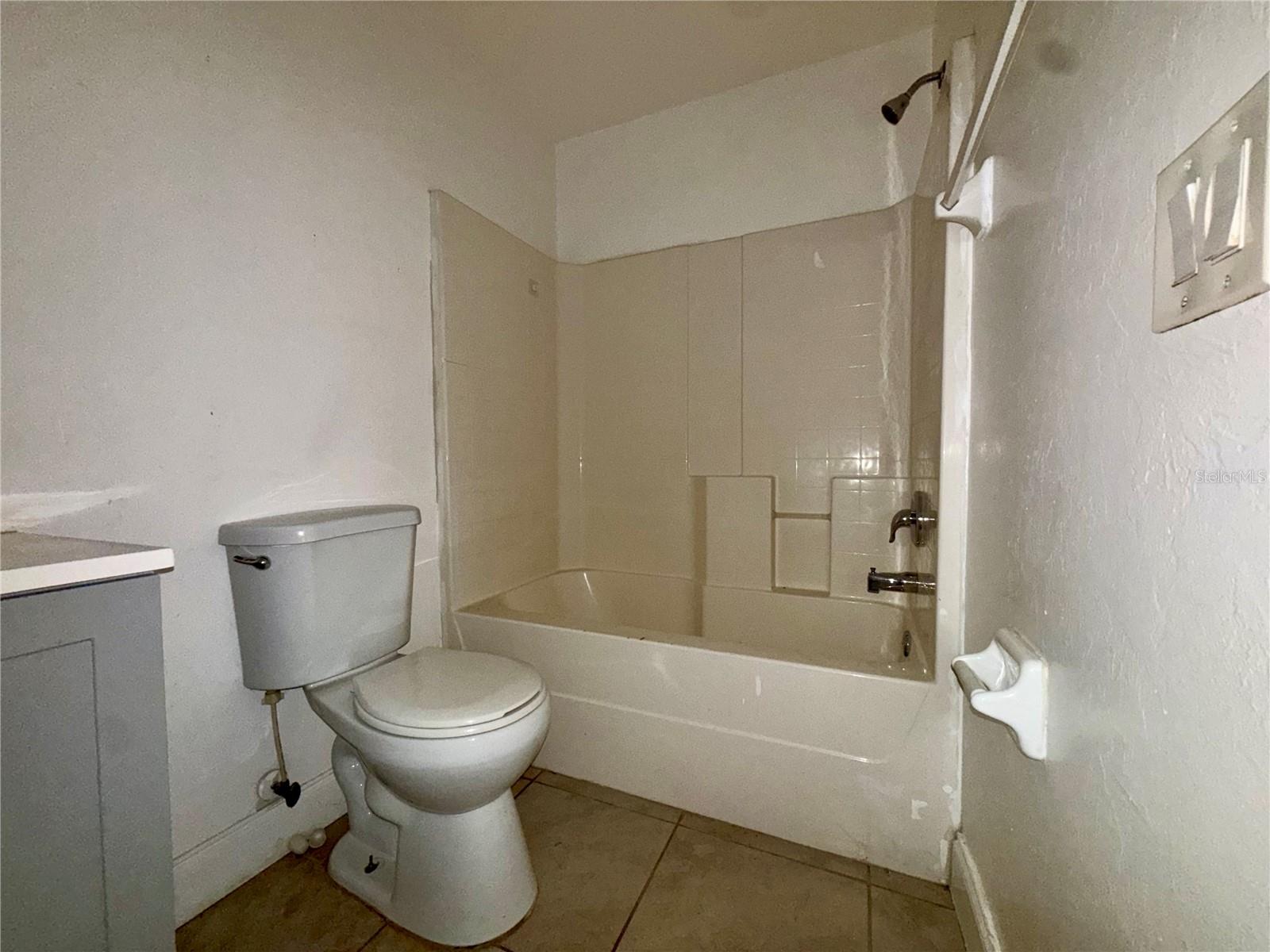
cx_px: 635
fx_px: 514
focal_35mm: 14
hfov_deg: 102.1
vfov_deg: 85.7
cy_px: 476
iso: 160
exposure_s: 1/60
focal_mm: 2.22
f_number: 2.2
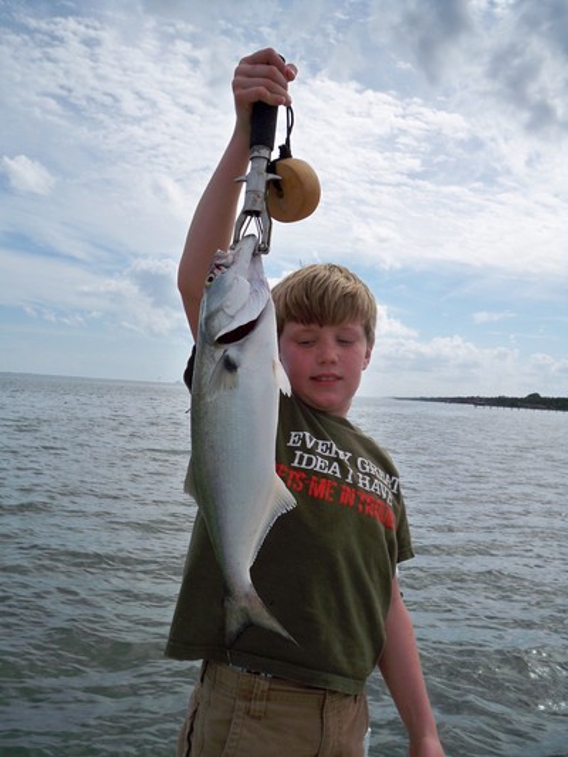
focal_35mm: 35
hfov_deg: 40.7
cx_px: 284
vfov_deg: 52.6
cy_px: 378
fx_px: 765
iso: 80
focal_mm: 6.3
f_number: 4.7
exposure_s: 1/1250
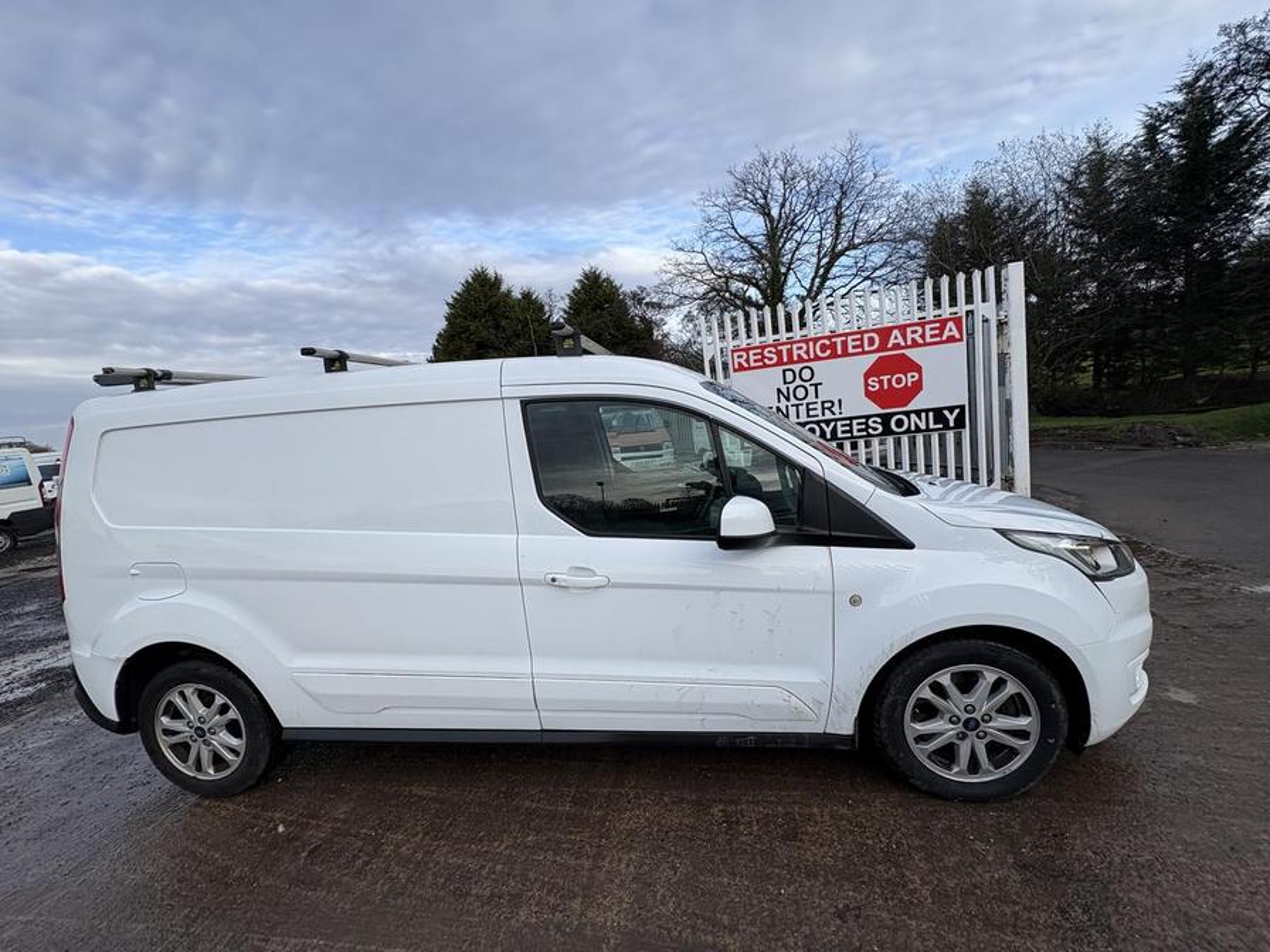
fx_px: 514
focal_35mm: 14
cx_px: 635
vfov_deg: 85.7
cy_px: 476
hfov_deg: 102.1
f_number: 2.2
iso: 40
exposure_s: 1/641
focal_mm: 2.22
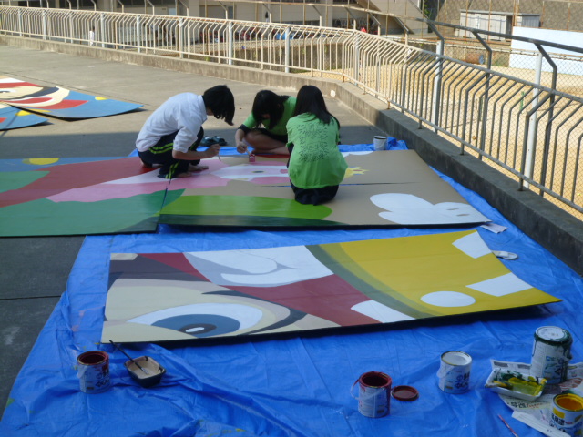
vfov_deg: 30.9
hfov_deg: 40.4
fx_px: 792
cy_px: 218
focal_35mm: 47
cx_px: 292
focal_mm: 8.3
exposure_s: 1/400
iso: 80
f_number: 3.9
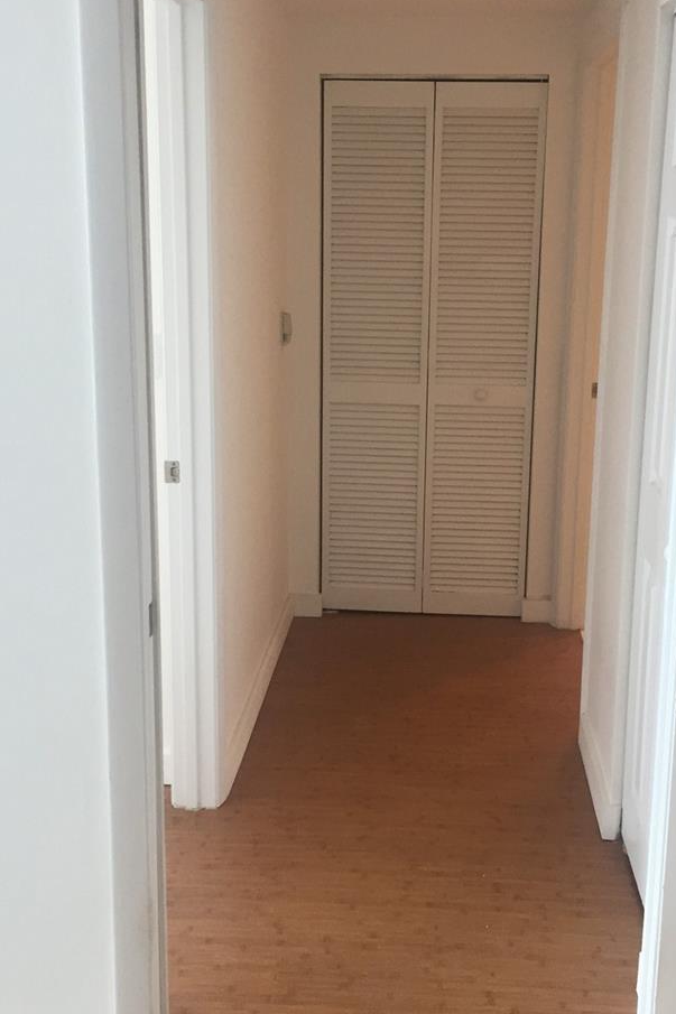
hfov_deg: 33.4
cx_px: 379
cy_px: 449
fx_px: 1127
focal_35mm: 40
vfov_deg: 48.4
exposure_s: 1/30
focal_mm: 4.15
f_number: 2.2
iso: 40
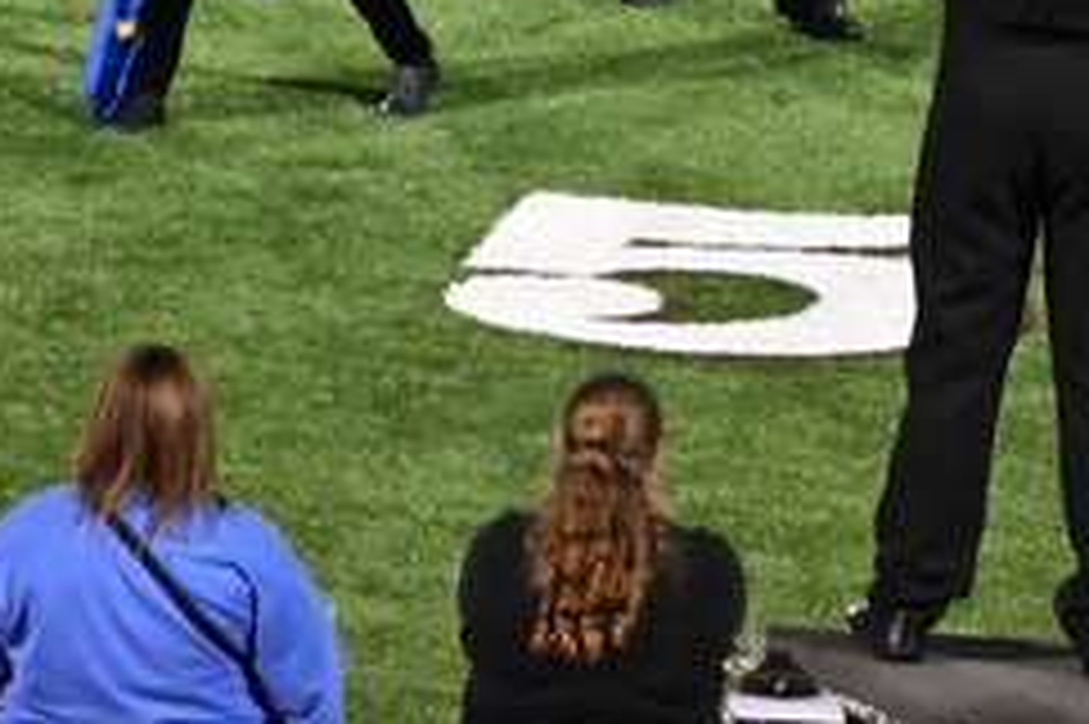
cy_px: 47
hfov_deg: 3.1
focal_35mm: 666
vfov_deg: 2.1
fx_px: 20136
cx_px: 1413
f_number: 6.3
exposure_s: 1/100
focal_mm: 105
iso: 3200
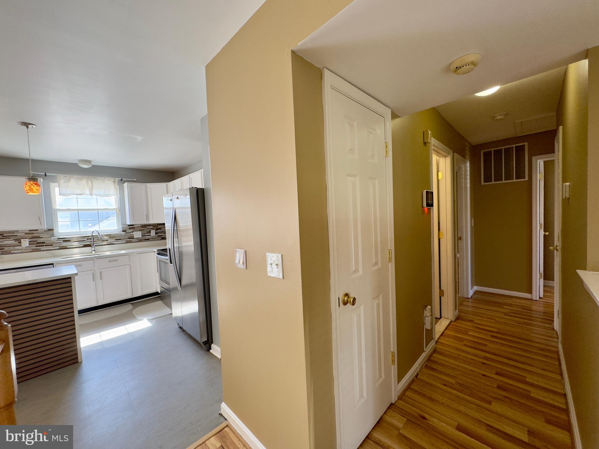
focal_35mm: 14
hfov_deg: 102.1
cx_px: 300
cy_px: 224
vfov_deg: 85.7
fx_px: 242
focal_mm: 2.22
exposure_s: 1/99
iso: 125
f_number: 2.2
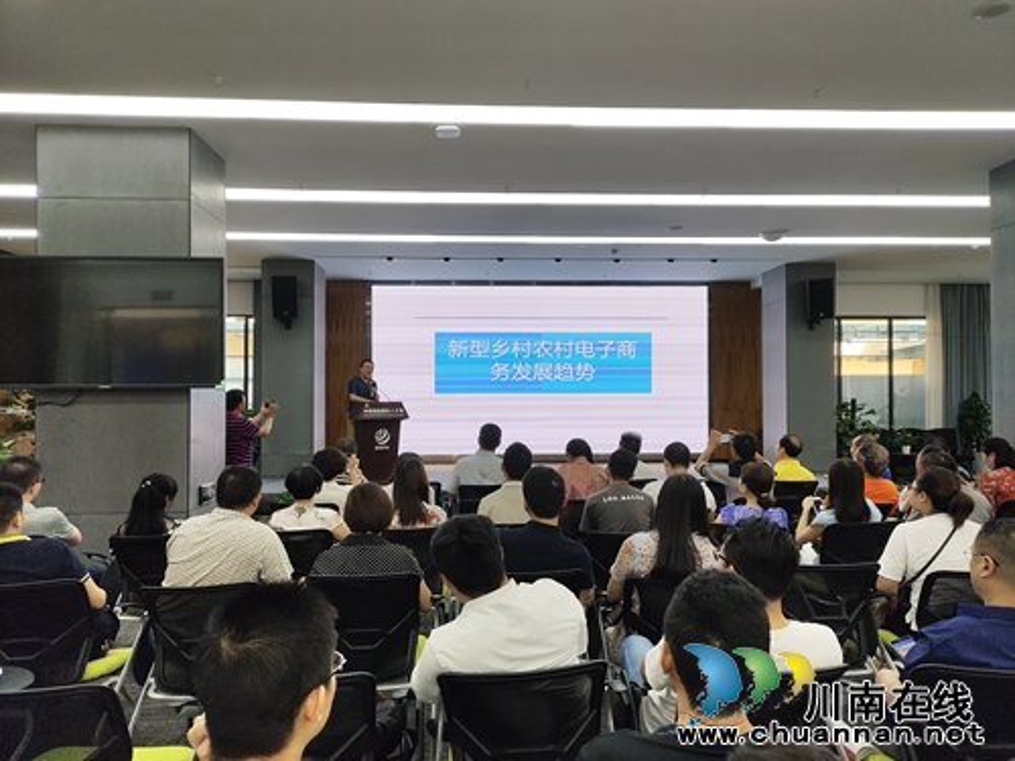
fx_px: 674
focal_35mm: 23
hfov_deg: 73.9
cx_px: 508
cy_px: 380
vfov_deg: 58.9
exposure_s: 1/262
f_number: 1.79
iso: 169
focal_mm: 4.76
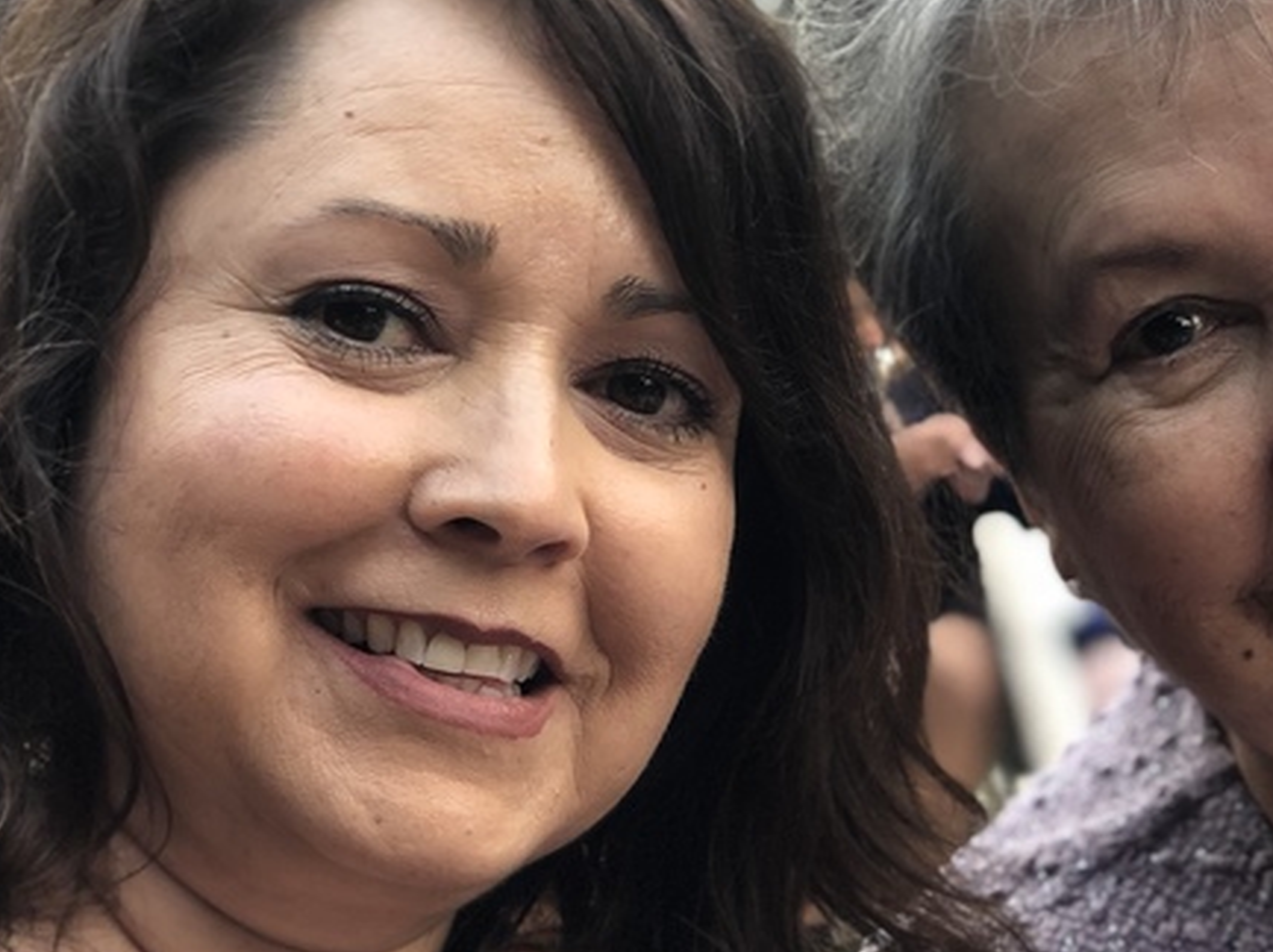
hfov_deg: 18.0
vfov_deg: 13.6
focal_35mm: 109
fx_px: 4005
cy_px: 567
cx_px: 819
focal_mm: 6
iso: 32
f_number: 2.4
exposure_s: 1/60
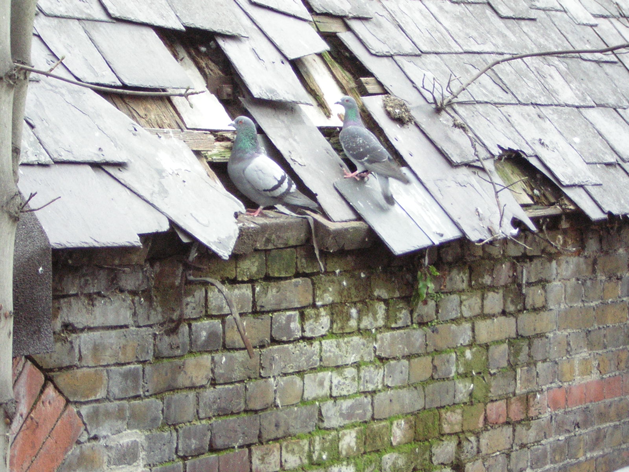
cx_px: 314
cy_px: 236
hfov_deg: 18.2
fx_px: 1962
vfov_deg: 13.7
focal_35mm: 108
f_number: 4.7
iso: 200
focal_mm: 14.1
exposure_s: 1/28.7
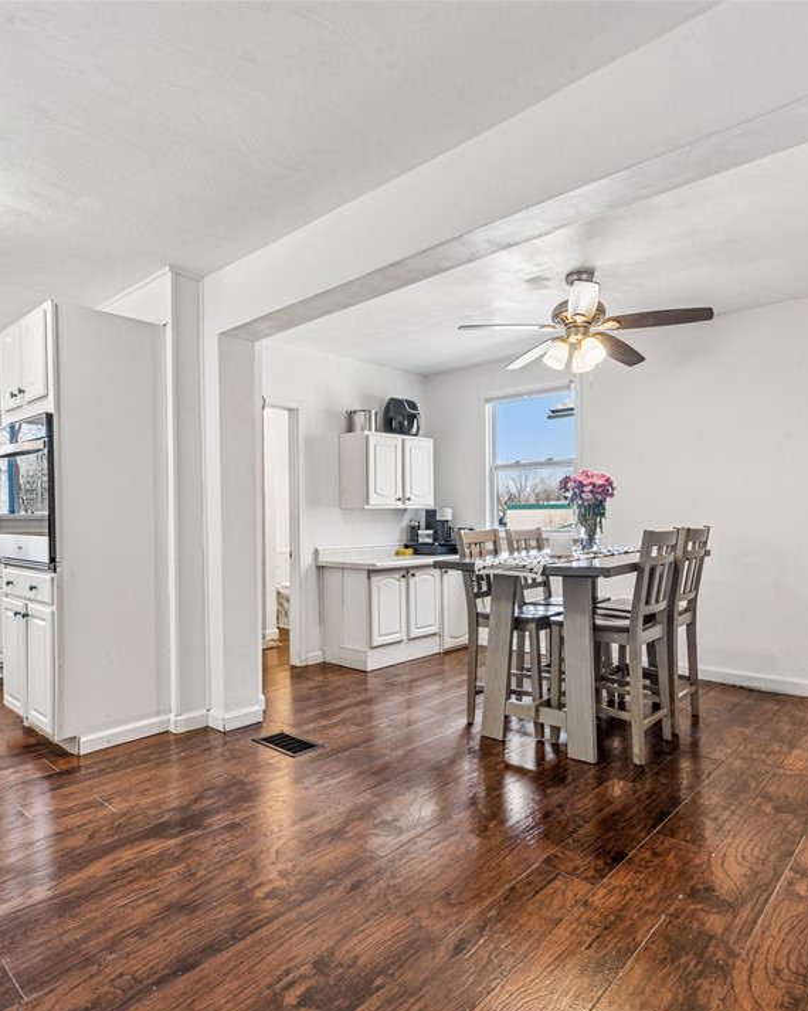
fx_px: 598
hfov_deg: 68.0
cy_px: 512
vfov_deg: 80.4
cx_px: 383
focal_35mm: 20
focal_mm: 14
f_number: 11
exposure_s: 1/2.5
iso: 50
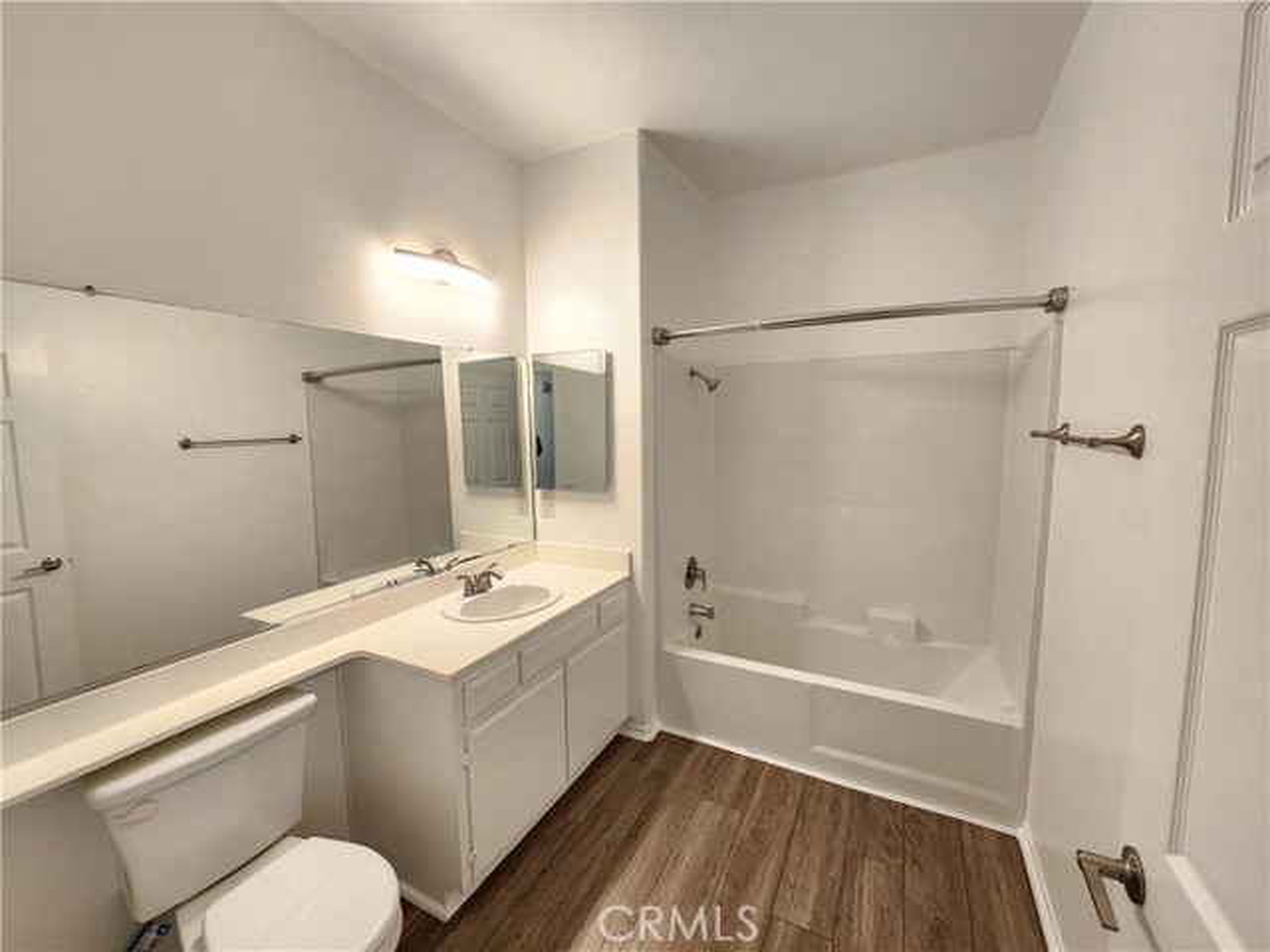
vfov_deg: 89.9
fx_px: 477
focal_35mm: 13
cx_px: 635
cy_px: 476
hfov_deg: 106.2
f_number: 2.2
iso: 400
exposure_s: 1/60
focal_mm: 2.2
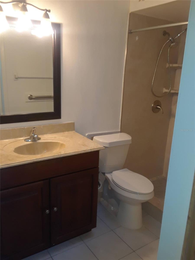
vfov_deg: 60.0
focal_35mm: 30
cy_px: 130
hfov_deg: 46.8
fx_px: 225
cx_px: 98
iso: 40
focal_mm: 2.47
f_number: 1.9
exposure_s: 1/30
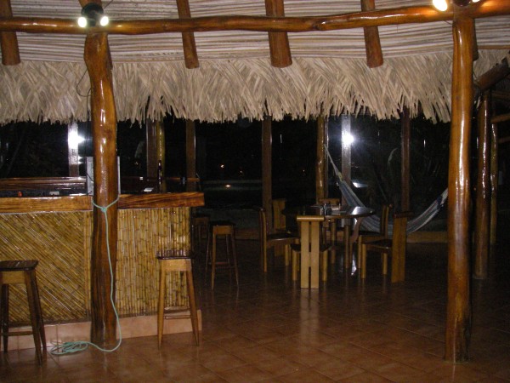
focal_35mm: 38
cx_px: 255
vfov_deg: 37.7
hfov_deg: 49.0
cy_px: 192
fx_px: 560
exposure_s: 1/40
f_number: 3.3
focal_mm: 6.3
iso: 400
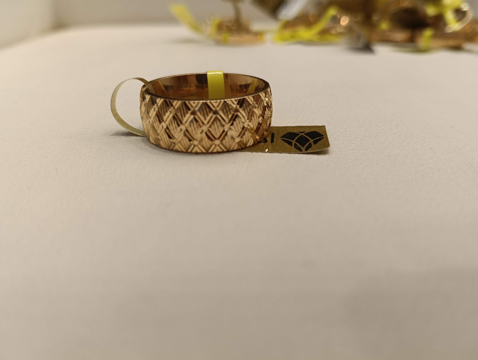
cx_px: 239
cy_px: 180
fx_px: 373
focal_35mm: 27
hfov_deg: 65.2
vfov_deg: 51.5
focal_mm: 3.98
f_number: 1.8
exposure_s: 1/100
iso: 125
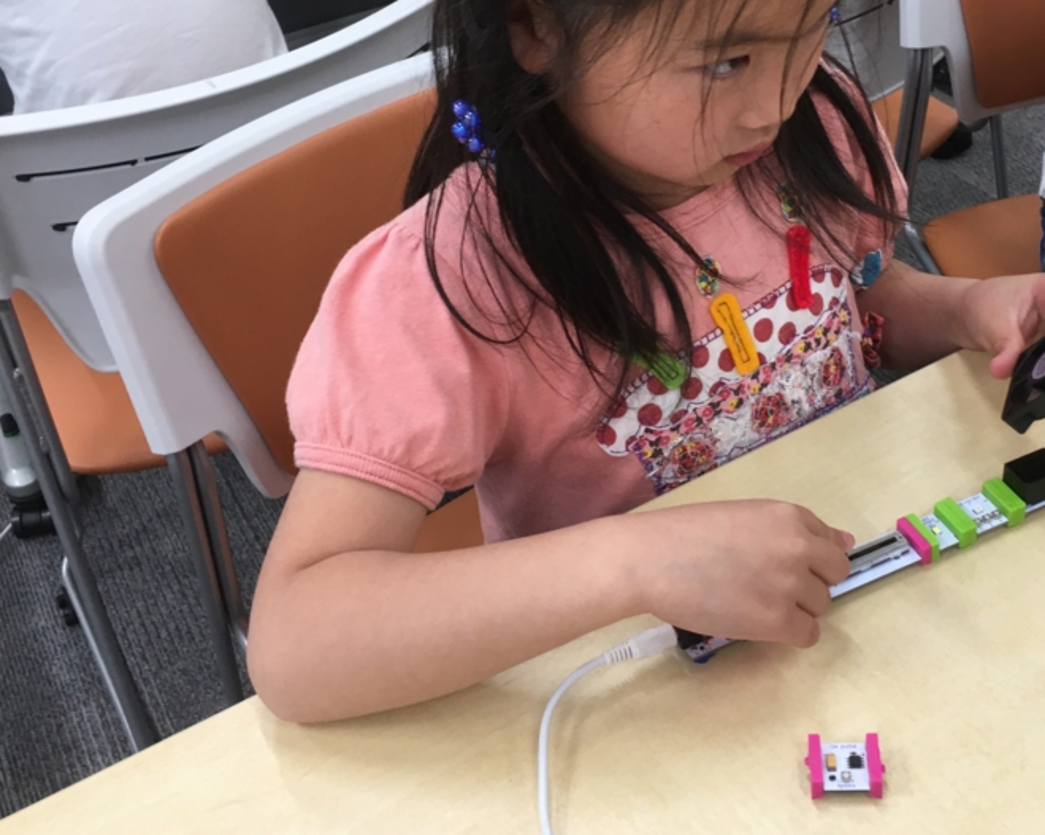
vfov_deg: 33.9
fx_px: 1361
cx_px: 674
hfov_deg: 41.6
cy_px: 288
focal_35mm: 44
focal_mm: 4.15
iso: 25
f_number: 2.2
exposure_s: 1/15
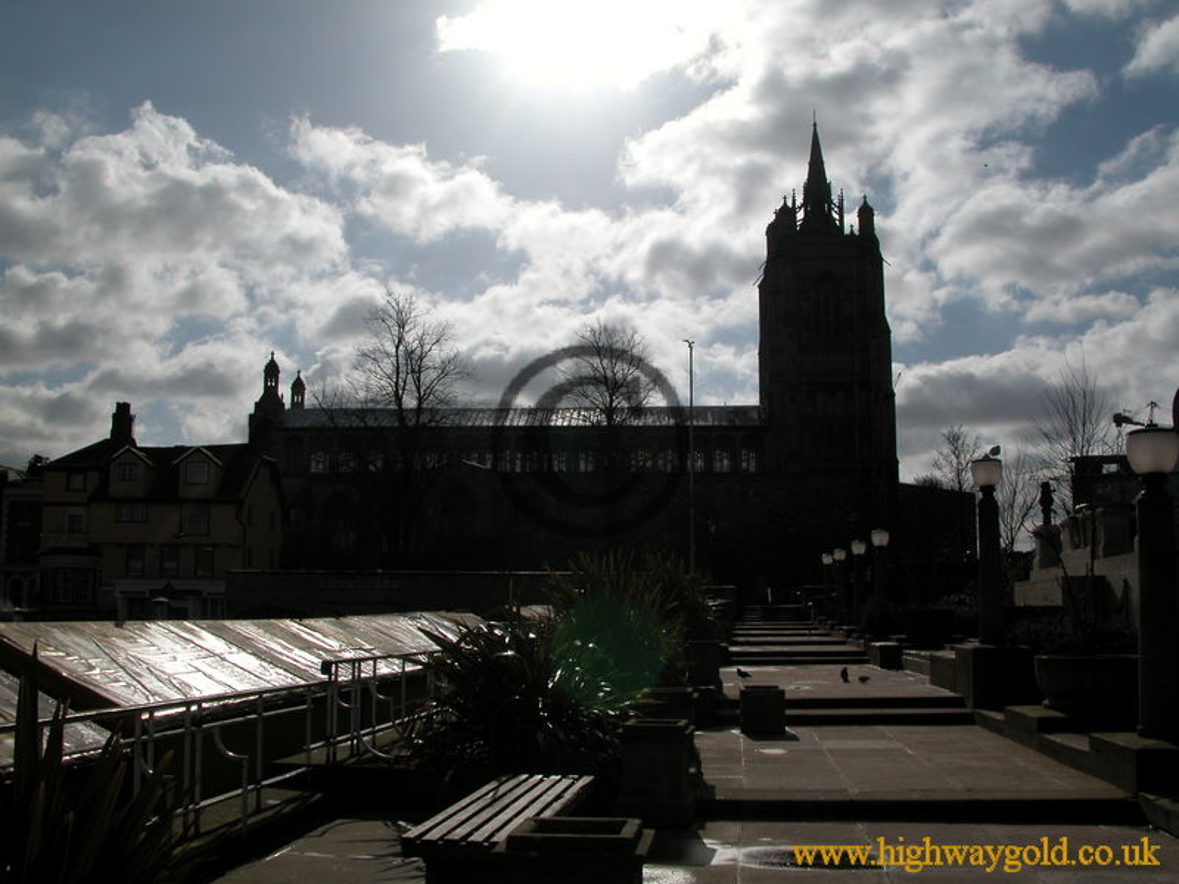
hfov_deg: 52.6
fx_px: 1192
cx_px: 590
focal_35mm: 35
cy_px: 442
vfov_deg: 40.7
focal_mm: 8.9
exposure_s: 1/1506
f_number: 8
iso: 100
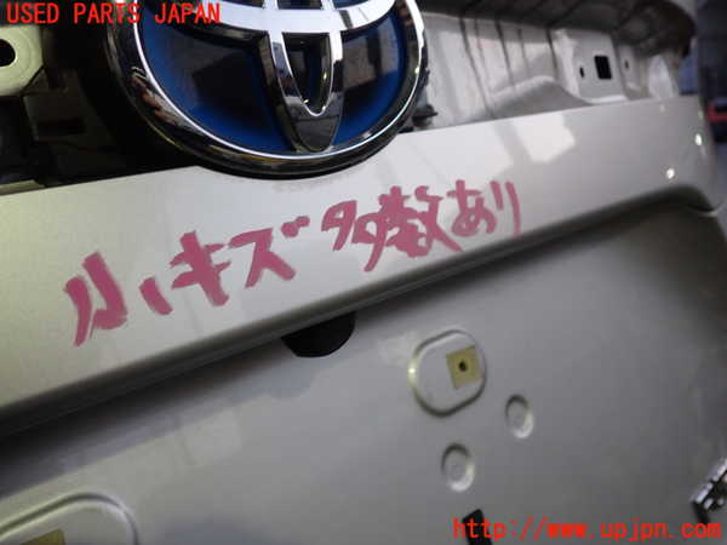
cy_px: 272
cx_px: 364
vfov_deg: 46.8
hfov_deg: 60.0
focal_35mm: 30
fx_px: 630
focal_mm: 5.4
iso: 200
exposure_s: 1/50
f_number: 2.3
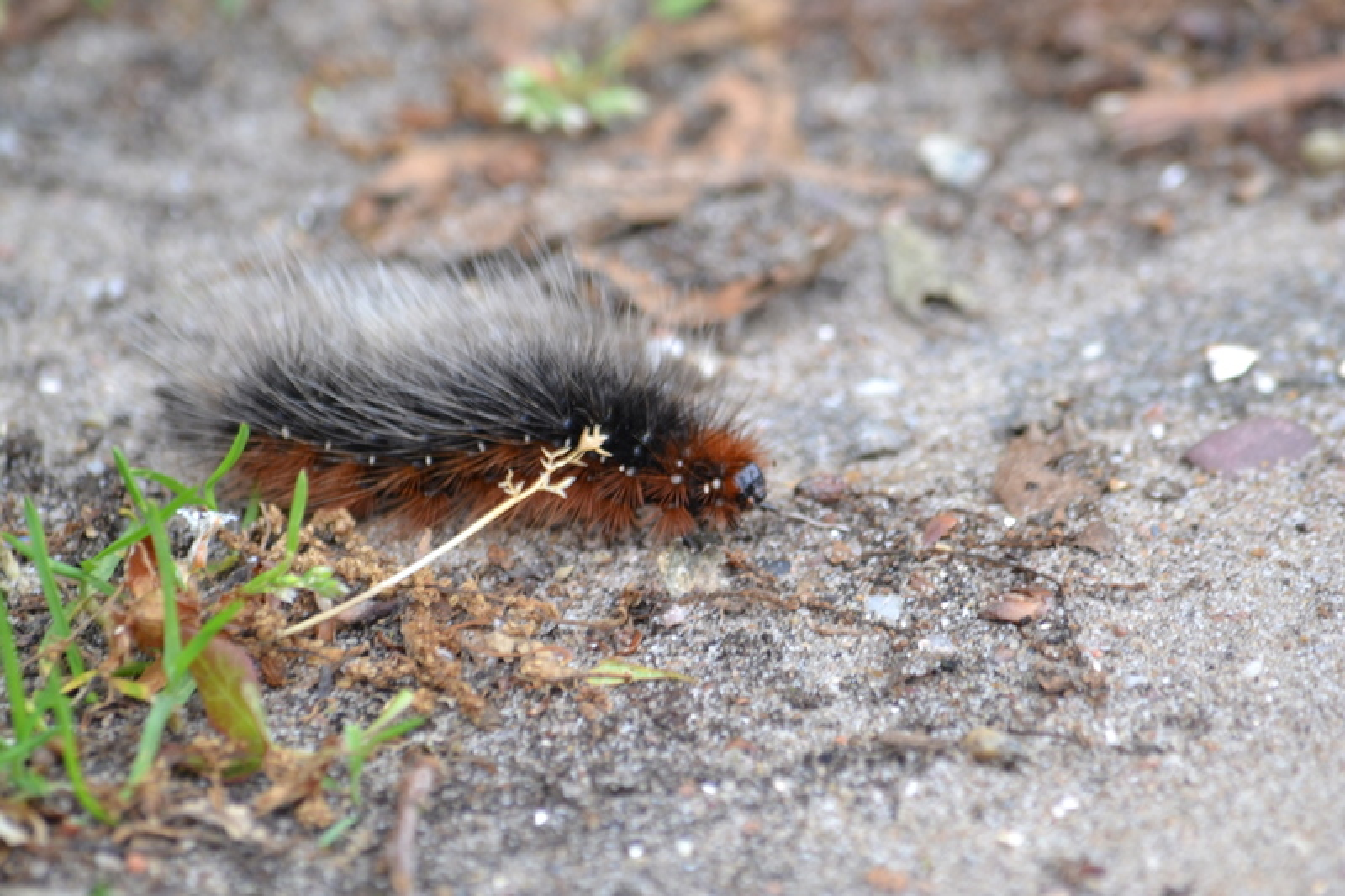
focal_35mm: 450
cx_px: 672
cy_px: 448
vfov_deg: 3.1
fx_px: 16808
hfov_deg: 4.6
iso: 400
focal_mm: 300
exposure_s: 1/60
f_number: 8
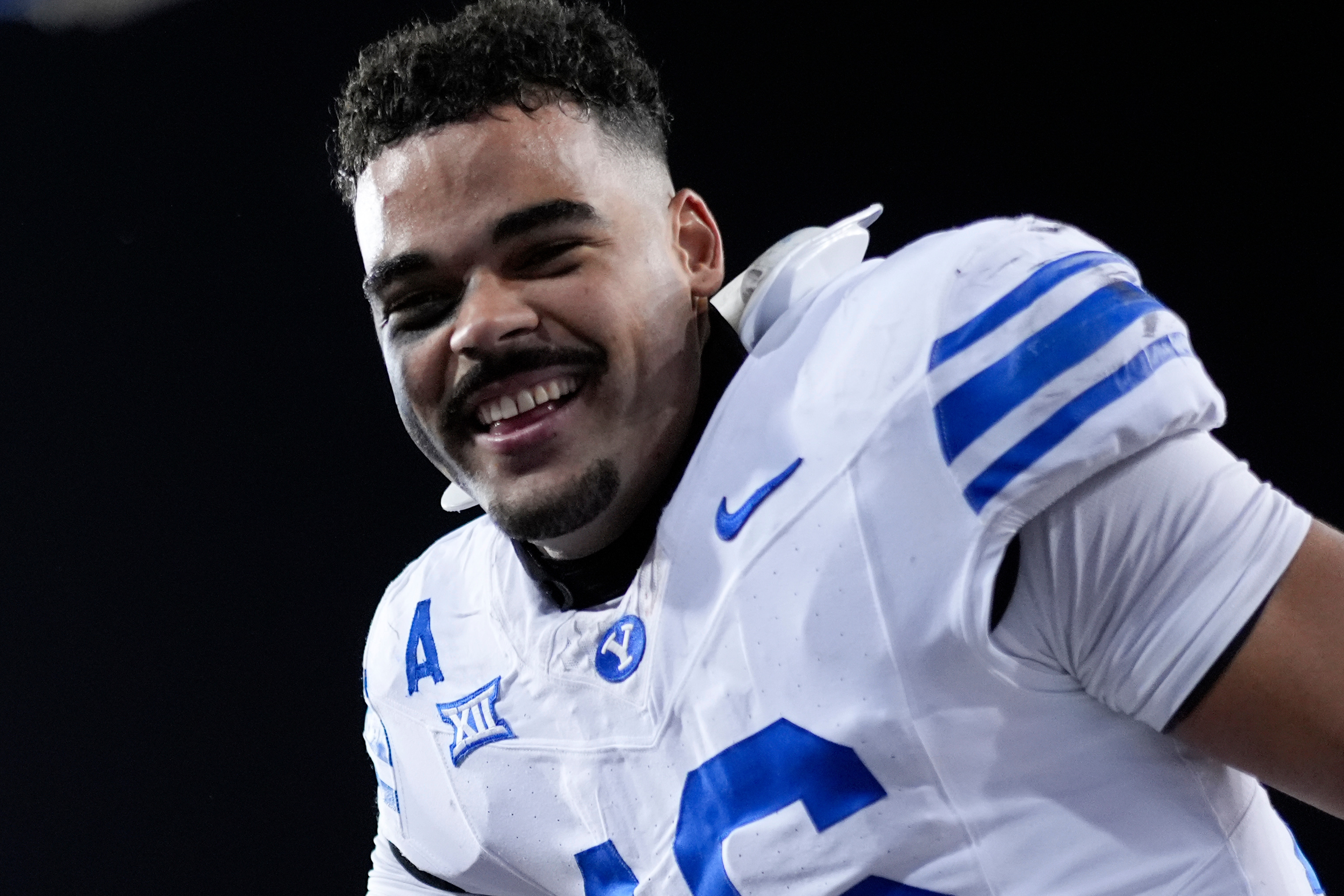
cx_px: 283
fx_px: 4031
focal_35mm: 108
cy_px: 639
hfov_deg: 18.8
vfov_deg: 12.7
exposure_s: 1/2500
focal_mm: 55
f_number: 2.2
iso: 3200
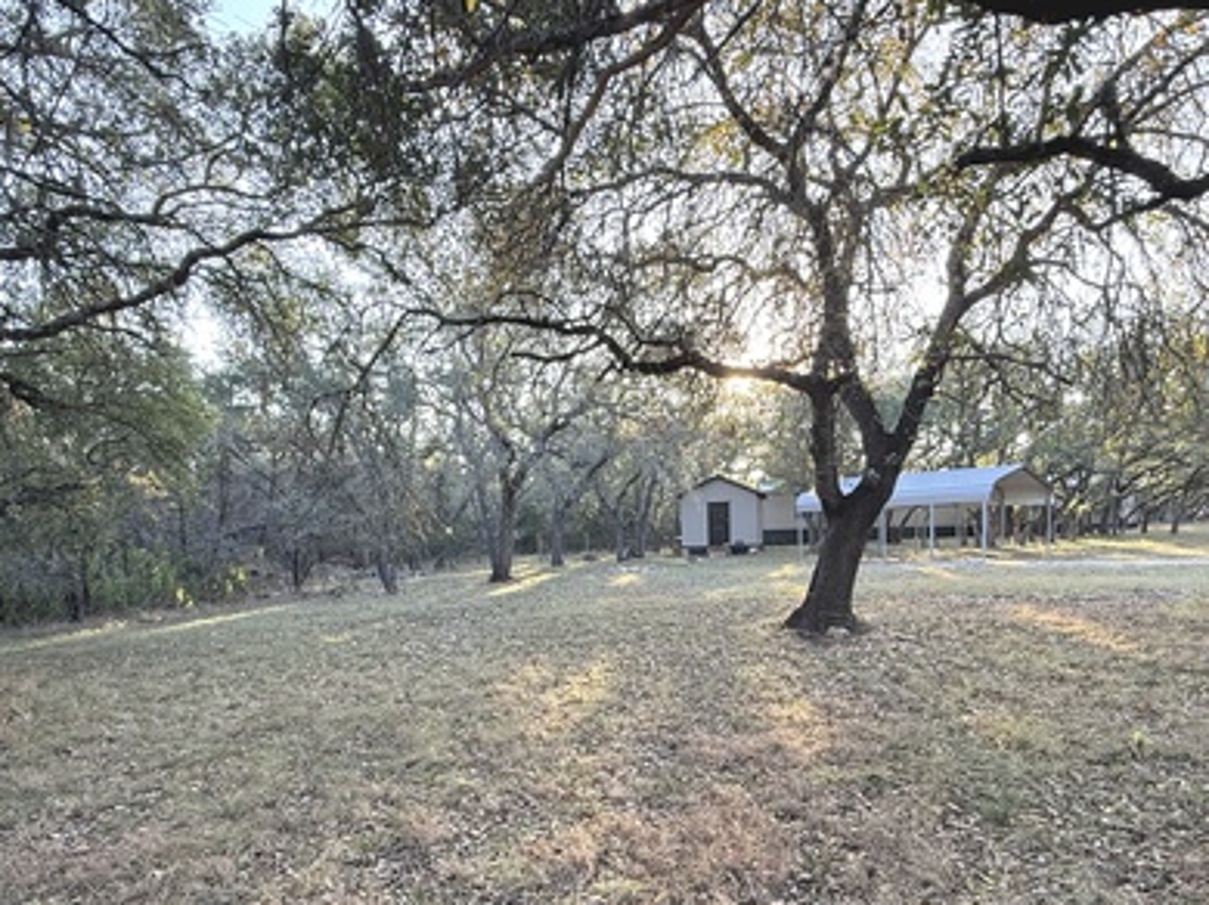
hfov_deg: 73.8
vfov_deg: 57.5
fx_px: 803
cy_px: 604
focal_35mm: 23
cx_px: 657
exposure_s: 1/99
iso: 80
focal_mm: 2.22
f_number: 2.2
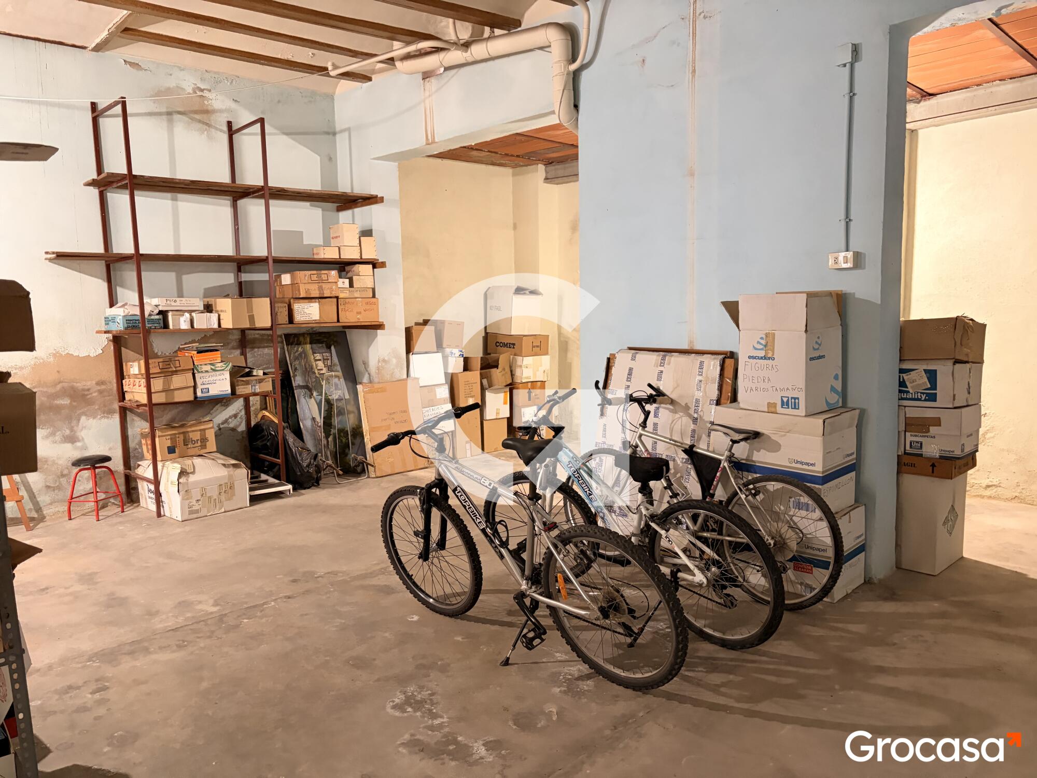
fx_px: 779
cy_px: 389
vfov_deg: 53.1
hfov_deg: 67.3
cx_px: 518
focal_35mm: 26
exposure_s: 1/50
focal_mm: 5.96
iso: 320
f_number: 1.6
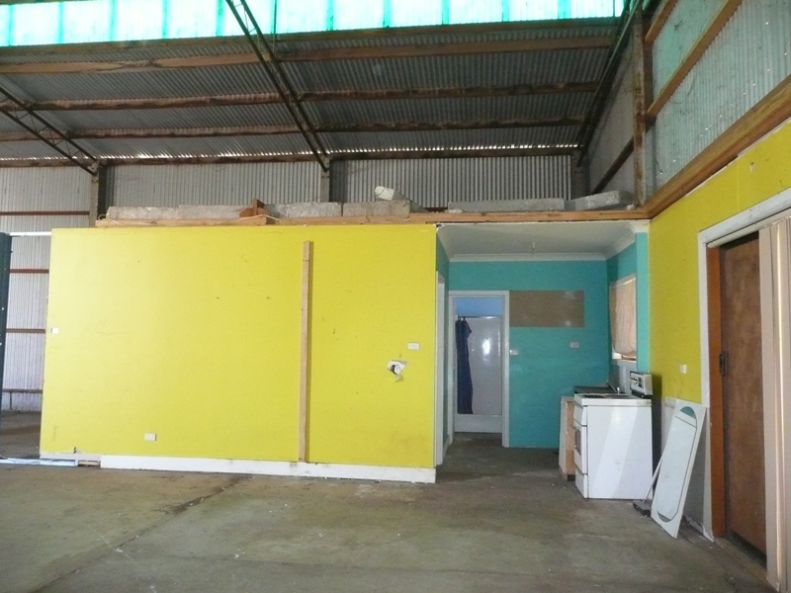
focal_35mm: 28
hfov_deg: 63.4
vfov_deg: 49.7
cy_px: 296
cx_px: 396
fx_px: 640
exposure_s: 1/30
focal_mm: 4.6
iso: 640
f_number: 3.3
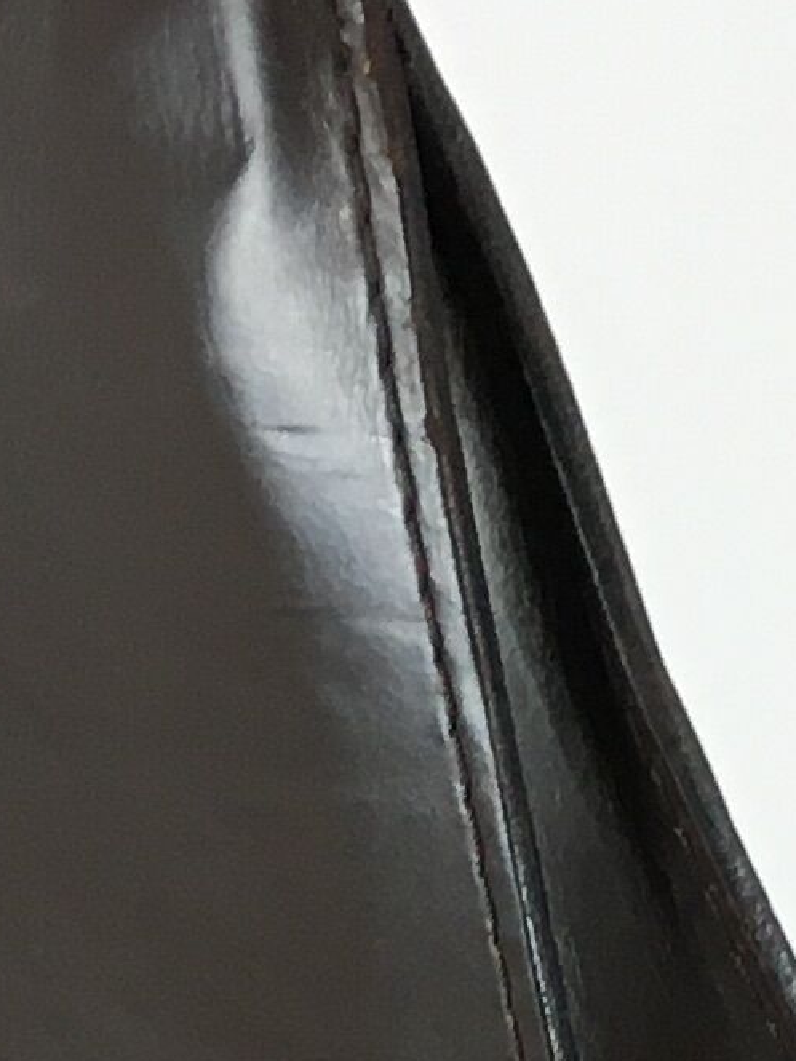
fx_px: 5396
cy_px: 2397
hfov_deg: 8.4
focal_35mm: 176
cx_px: 609
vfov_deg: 10.0
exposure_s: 1/33
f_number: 2.2
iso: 32
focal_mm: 4.15
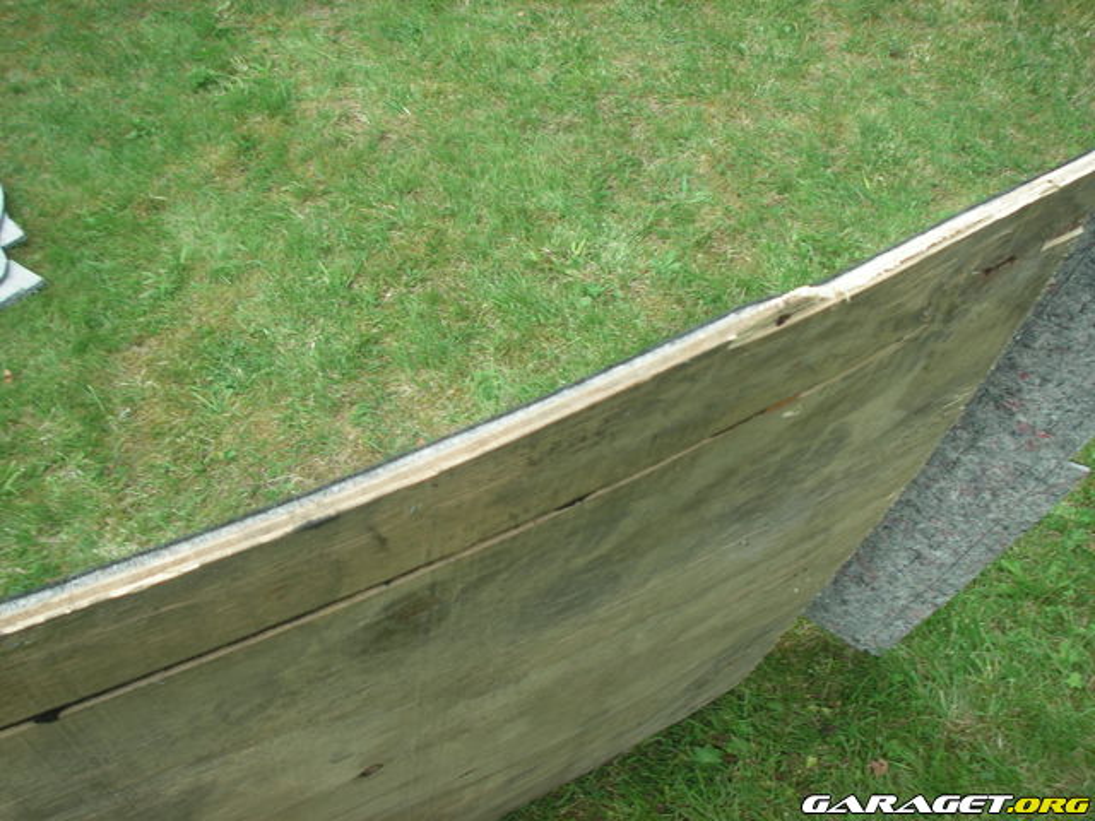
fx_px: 1202
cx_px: 548
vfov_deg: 37.7
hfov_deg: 49.0
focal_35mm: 38
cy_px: 410
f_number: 3.3
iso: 50
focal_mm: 6.3
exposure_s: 1/125
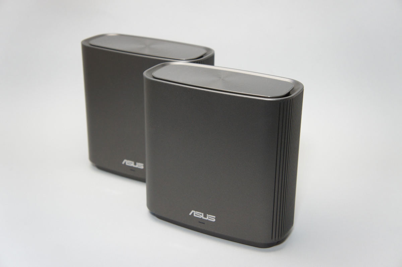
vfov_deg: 25.0
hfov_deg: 36.9
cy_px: 134
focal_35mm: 54
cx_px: 201
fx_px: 603
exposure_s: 1/80
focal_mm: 36
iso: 800
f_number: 4.5
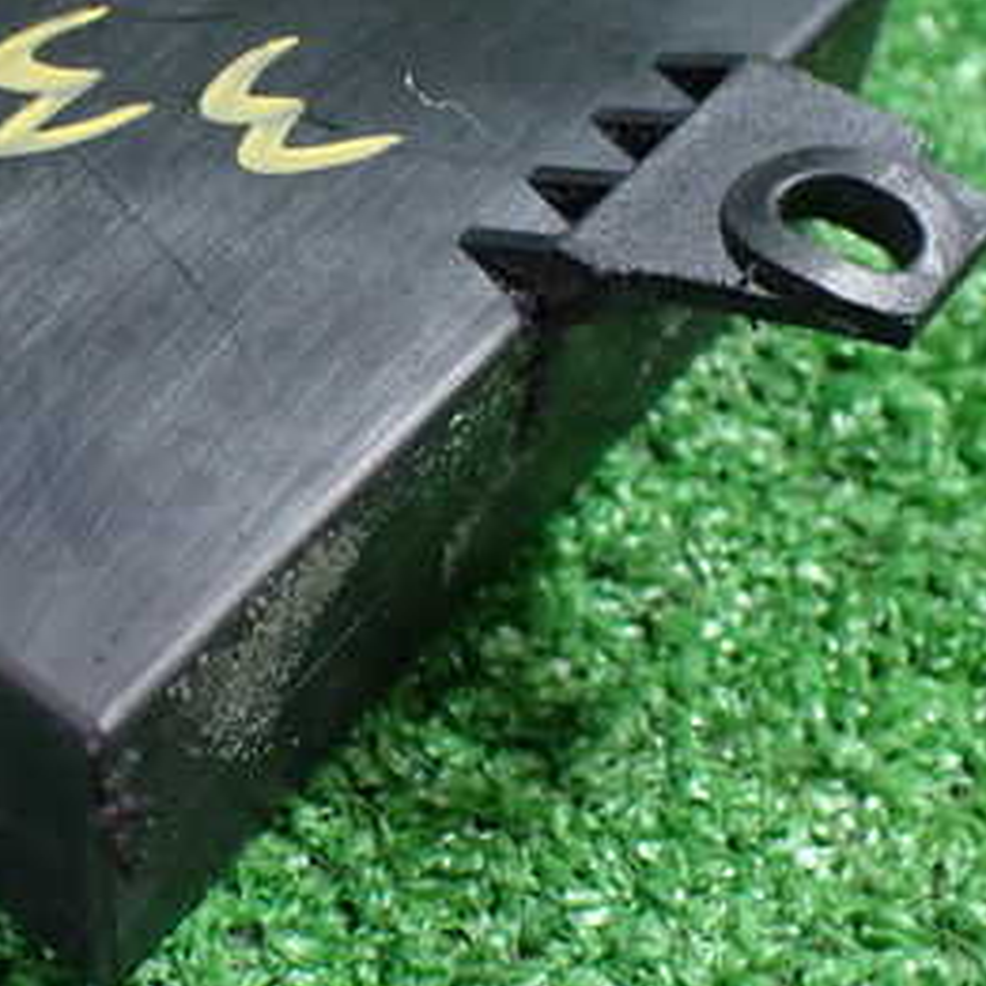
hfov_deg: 27.3
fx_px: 1966
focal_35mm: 61
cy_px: 298
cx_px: 132
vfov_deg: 27.9
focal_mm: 5.4
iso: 800
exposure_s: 1/80
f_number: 2.3
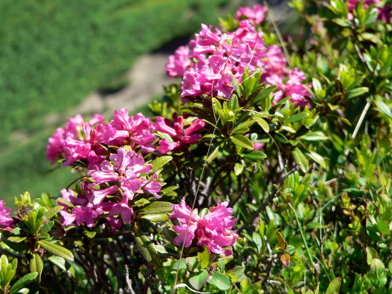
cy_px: 147
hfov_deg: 14.8
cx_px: 196
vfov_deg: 11.1
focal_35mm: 133
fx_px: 1506
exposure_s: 1/500
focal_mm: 22.1
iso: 100
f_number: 4
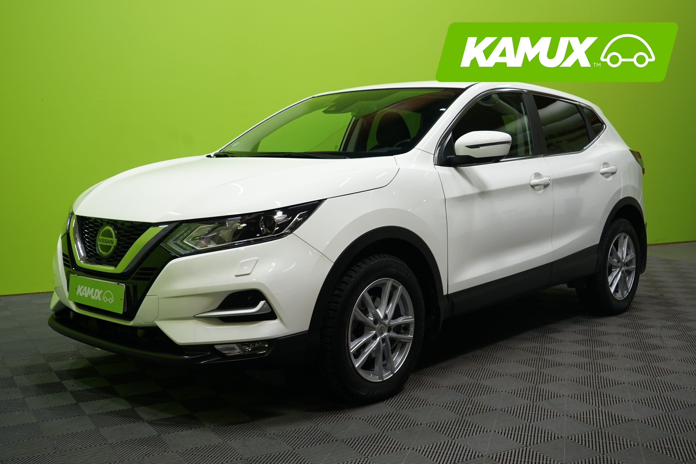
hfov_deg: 48.5
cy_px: 232
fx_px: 773
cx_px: 348
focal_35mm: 40
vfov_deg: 33.4
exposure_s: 1/25
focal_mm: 40
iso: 500
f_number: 5
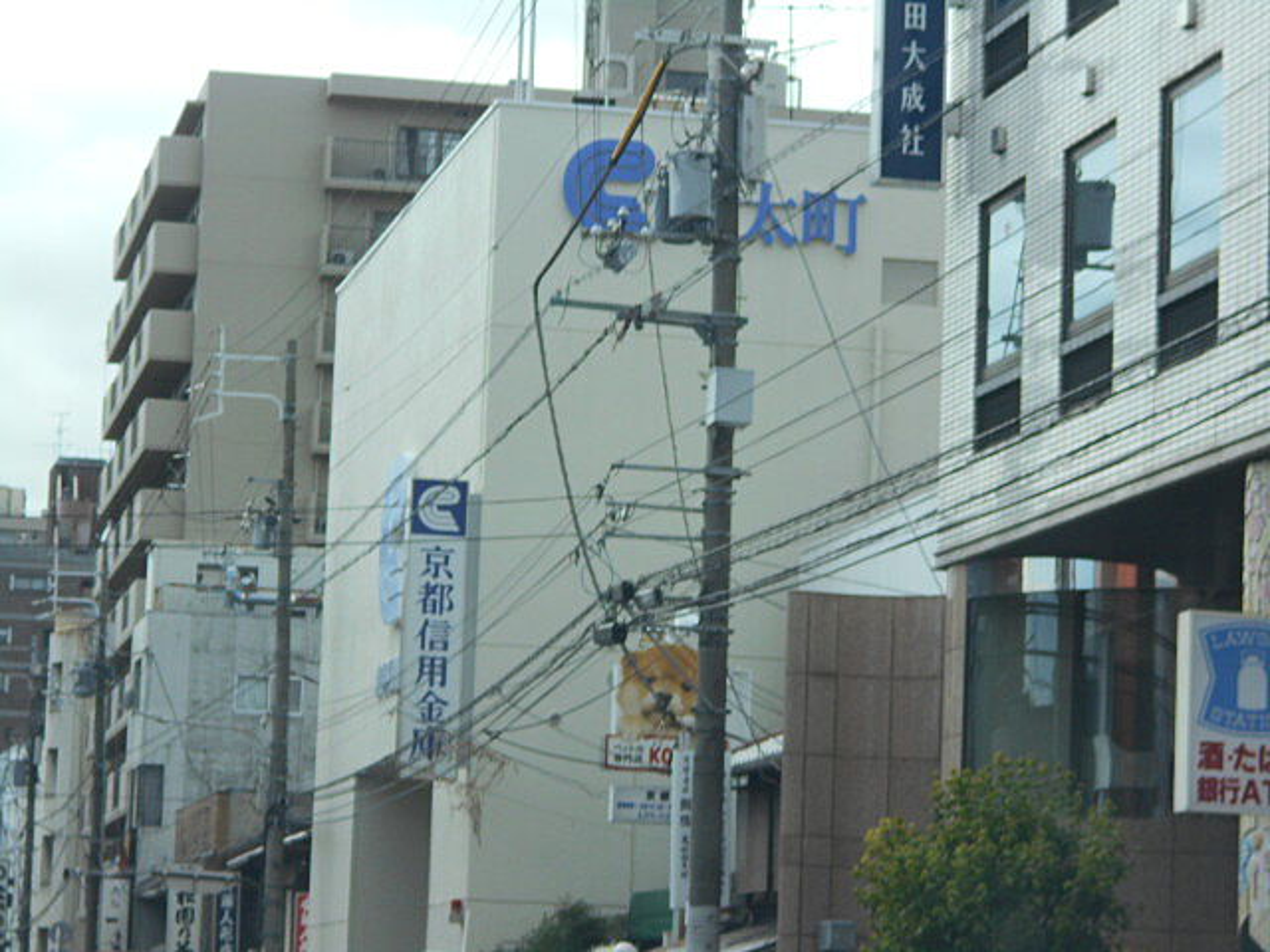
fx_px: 4769
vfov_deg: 11.4
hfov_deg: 15.2
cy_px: 476
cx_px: 635
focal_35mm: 130
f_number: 6.5
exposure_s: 1/200
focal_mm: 23
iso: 80
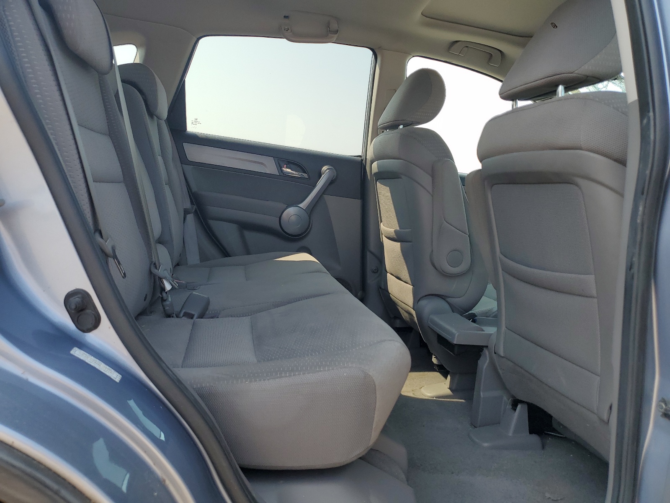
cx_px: 335
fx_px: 503
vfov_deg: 53.1
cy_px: 252
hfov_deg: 67.3
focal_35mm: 26
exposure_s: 1/625
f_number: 1.5
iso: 50
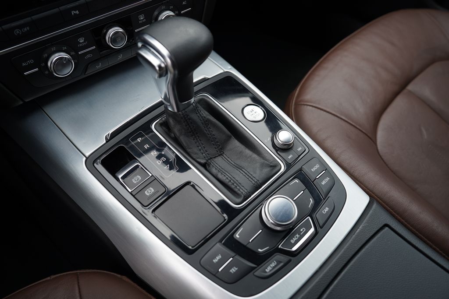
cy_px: 150
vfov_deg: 43.6
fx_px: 374
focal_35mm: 30
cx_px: 224
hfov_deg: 61.9
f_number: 4
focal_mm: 30
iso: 100
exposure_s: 1/60
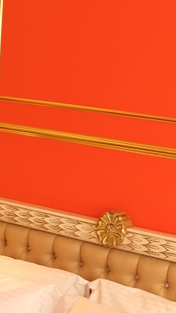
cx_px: 24
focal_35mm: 96
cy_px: 282
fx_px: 797
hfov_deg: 12.5
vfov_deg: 21.7
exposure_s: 1/250
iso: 200
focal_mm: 13
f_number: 1.4
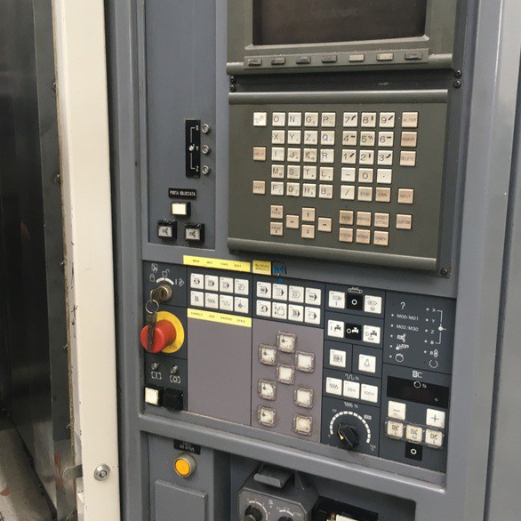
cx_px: 257
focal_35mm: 35
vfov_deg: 47.2
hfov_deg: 47.2
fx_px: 596
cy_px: 235
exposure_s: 1/33
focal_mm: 4.15
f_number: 2.2
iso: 100
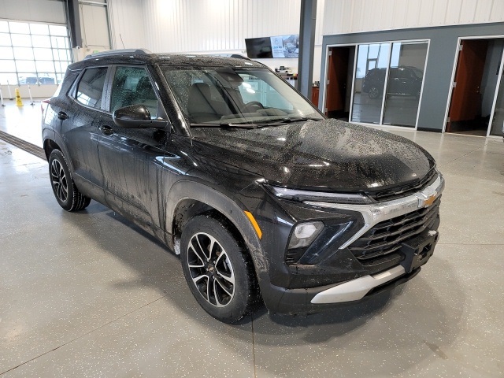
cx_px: 252
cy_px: 189
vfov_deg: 54.9
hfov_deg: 69.4
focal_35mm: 25
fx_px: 364
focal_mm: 7
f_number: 1.8
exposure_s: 1/60
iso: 398
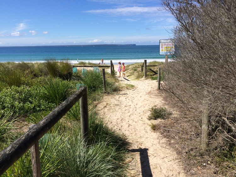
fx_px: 198
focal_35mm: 29
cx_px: 118
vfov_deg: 48.3
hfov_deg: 61.6
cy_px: 88
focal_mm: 4.15
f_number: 2.2
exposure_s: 1/2740
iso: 32
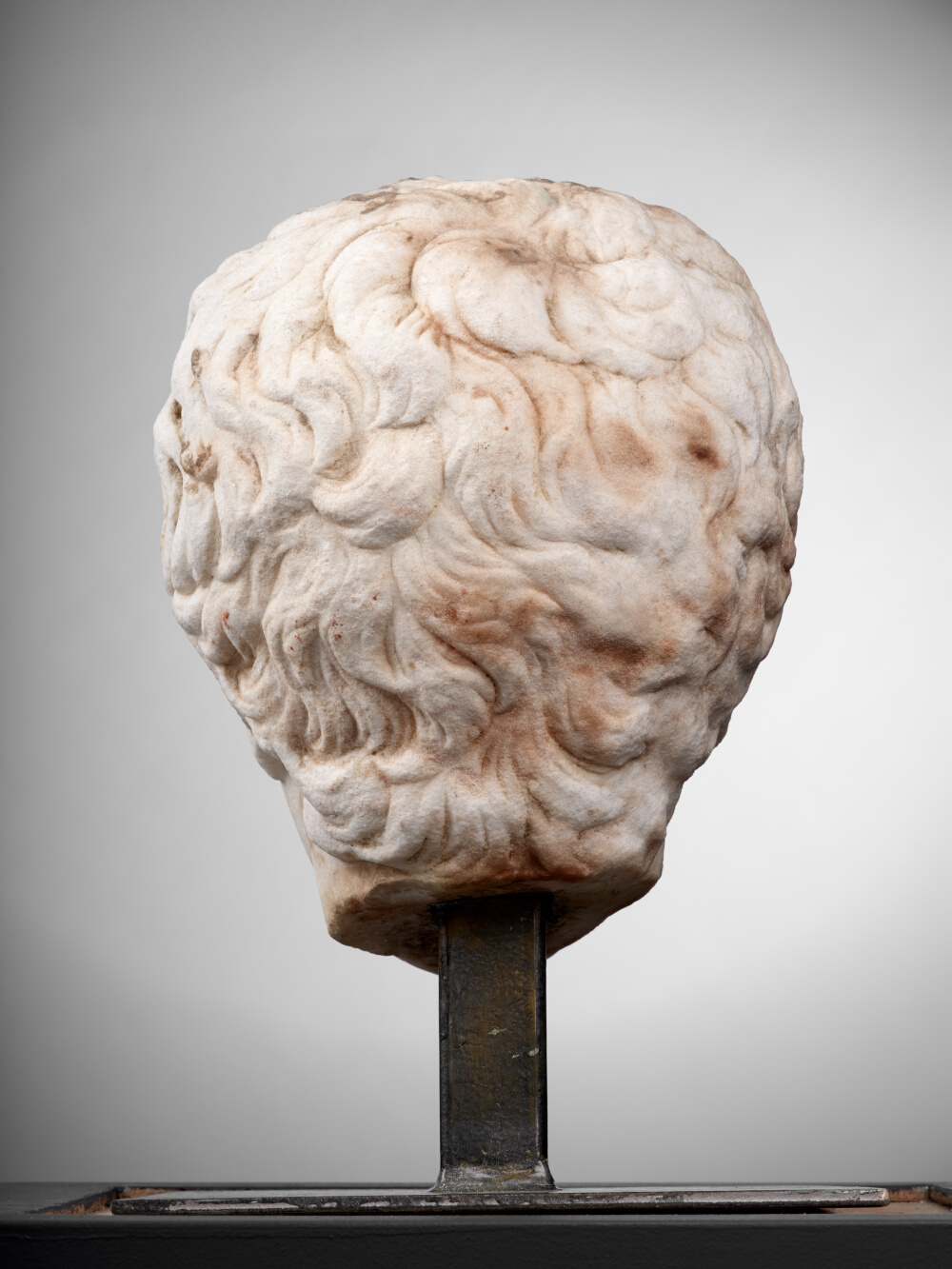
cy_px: 634
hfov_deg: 23.3
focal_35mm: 63
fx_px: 2310
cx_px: 476
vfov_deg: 30.7
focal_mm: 80
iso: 200
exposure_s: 1/125
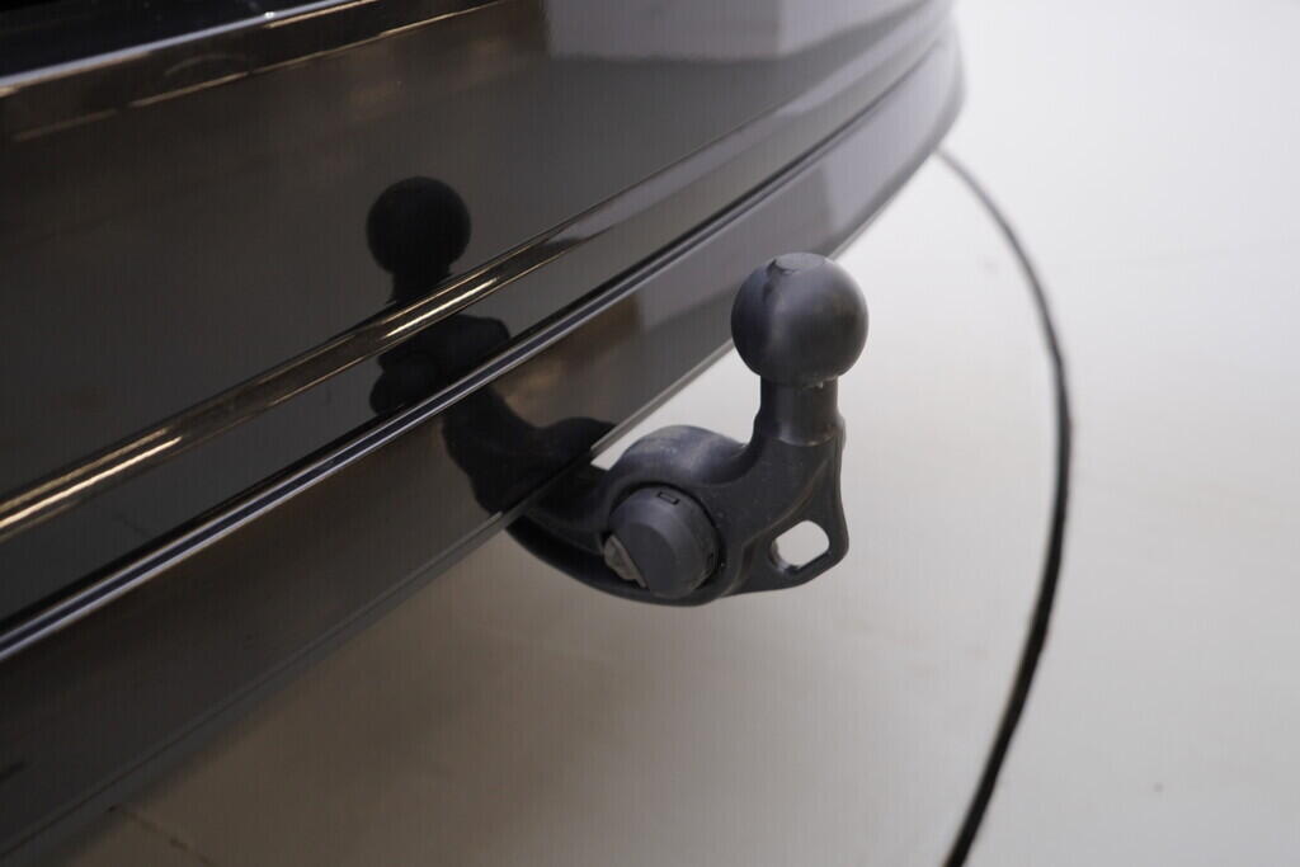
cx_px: 650
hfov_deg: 53.1
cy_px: 434
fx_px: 1300
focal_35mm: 36
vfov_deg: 36.9
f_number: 3.2
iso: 125
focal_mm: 24
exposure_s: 1/50
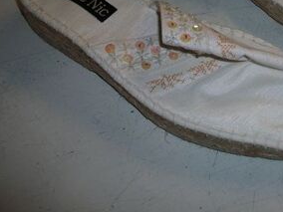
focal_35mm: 54
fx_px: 441
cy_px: 41
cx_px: 222
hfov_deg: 34.6
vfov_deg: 26.5
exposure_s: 1/40
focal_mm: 5.7
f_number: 2.9
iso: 80
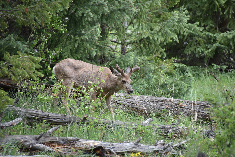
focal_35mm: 300
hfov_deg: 6.9
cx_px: 118
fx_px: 1959
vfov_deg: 4.6
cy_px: 78
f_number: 5.6
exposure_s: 1/640
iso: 1100
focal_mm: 300
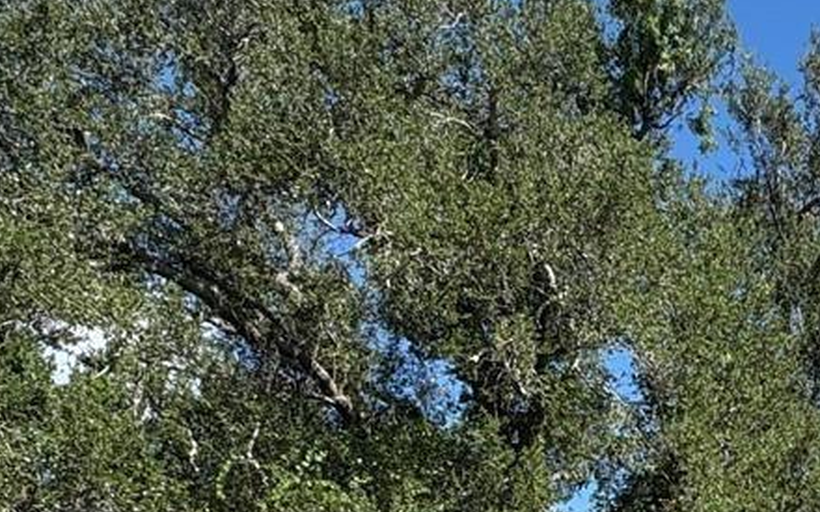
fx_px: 1207
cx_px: 915
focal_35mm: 54
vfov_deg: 21.0
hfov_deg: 32.7
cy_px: 722
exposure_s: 1/921
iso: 40
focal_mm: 2.22
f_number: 2.2
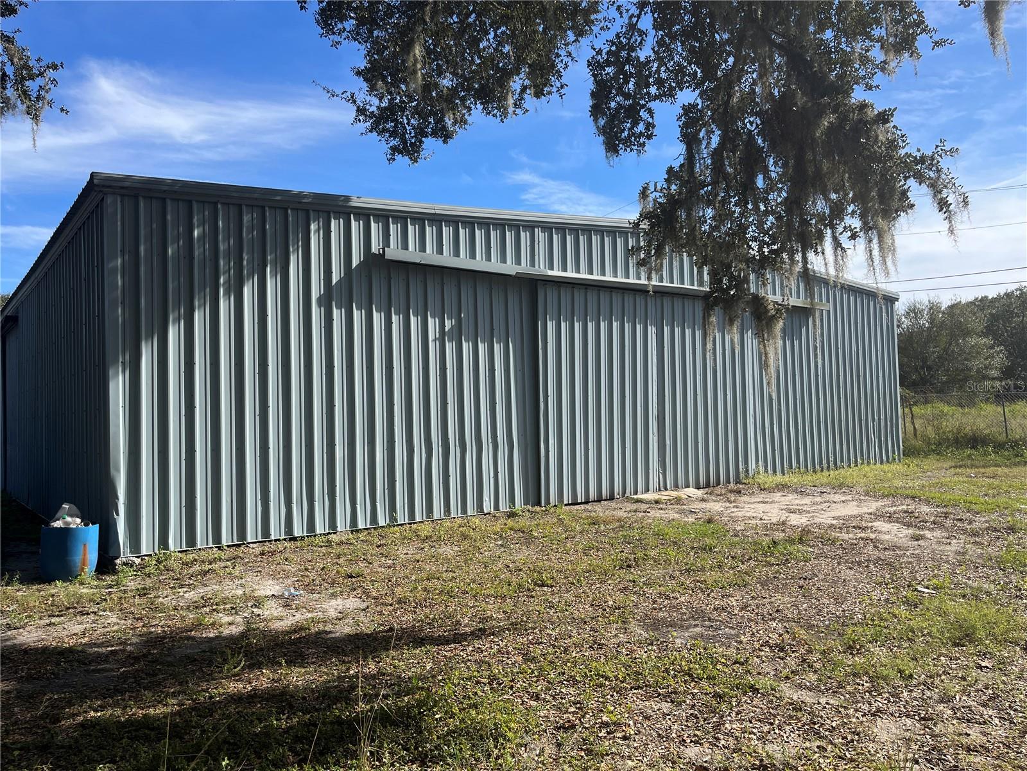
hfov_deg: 67.3
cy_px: 386
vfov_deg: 53.1
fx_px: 771
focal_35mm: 26
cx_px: 514
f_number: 1.6
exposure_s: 1/2755
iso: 50
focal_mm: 5.1
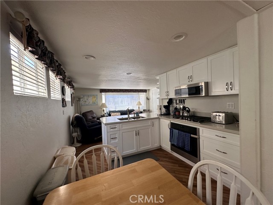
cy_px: 102
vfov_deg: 85.7
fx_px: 110
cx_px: 136
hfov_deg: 102.1
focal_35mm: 14
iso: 160
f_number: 2.2
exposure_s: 1/99
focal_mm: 2.22
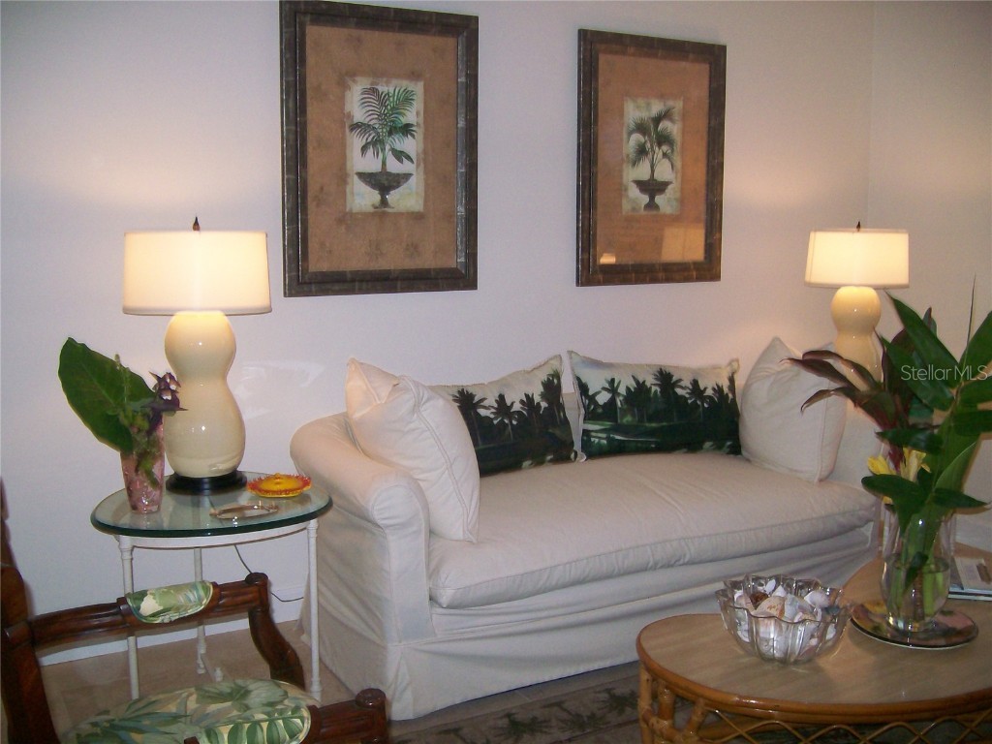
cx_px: 496
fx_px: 1003
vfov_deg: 40.7
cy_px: 372
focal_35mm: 35
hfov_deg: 52.6
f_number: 2.8
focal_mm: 5.8
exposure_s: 1/64
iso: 200
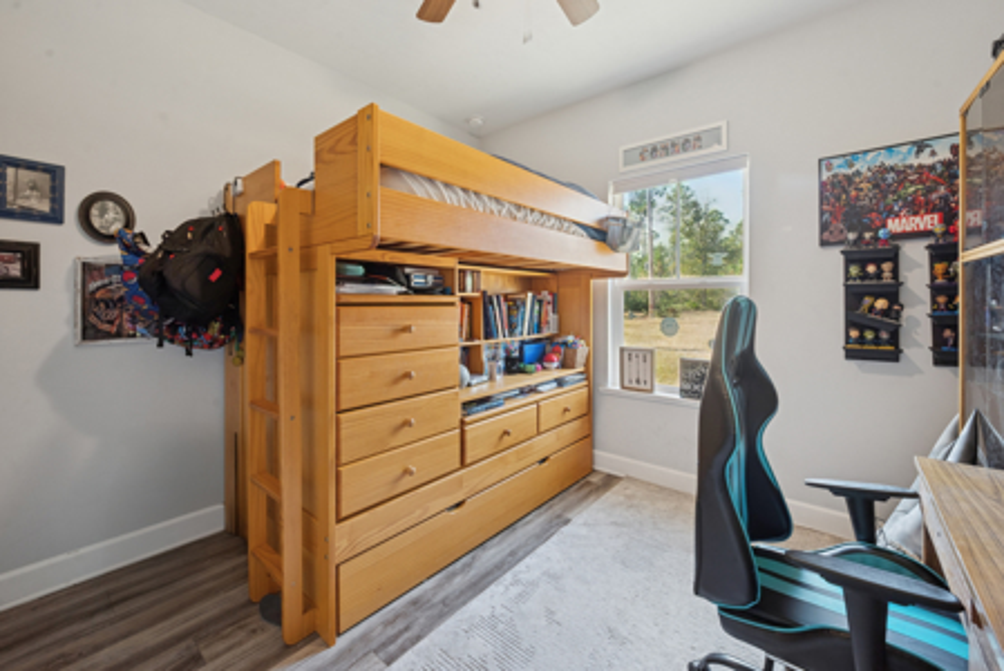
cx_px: 502
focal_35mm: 14
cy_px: 336
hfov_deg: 104.2
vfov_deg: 81.3
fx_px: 391
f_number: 9
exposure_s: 1/8
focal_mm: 14
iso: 400
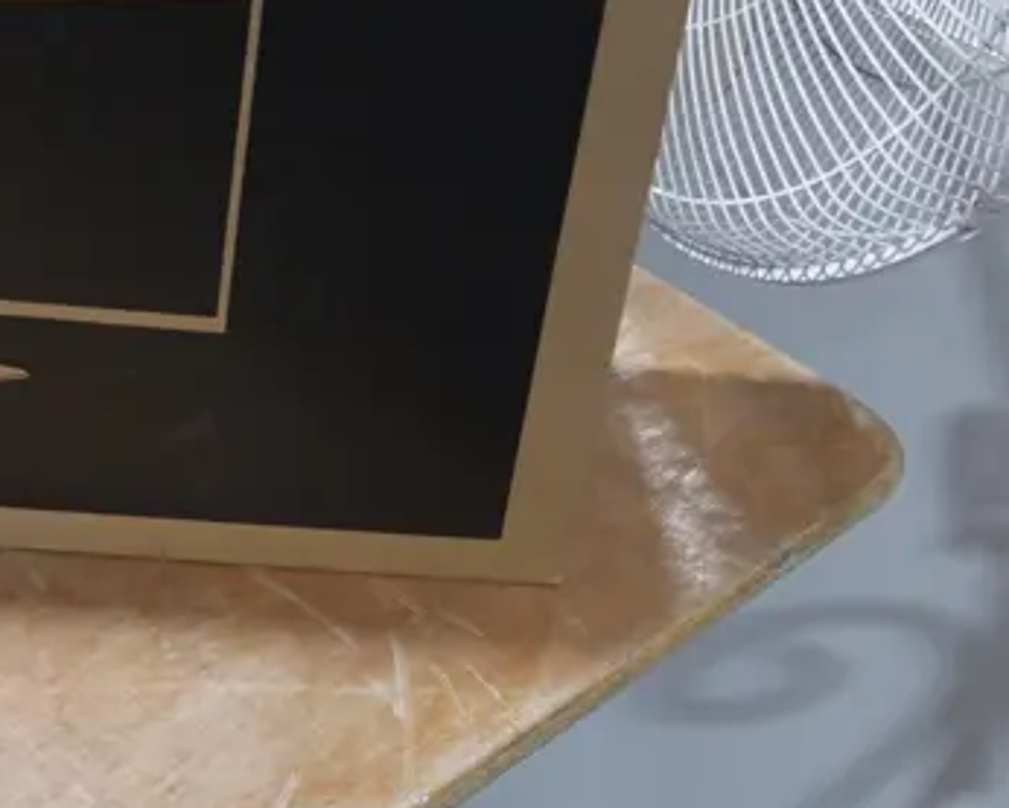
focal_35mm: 81
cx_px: -330
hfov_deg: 21.2
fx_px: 2420
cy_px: -95
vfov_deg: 18.2
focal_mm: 14
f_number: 4.5
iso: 1000
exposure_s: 1/60
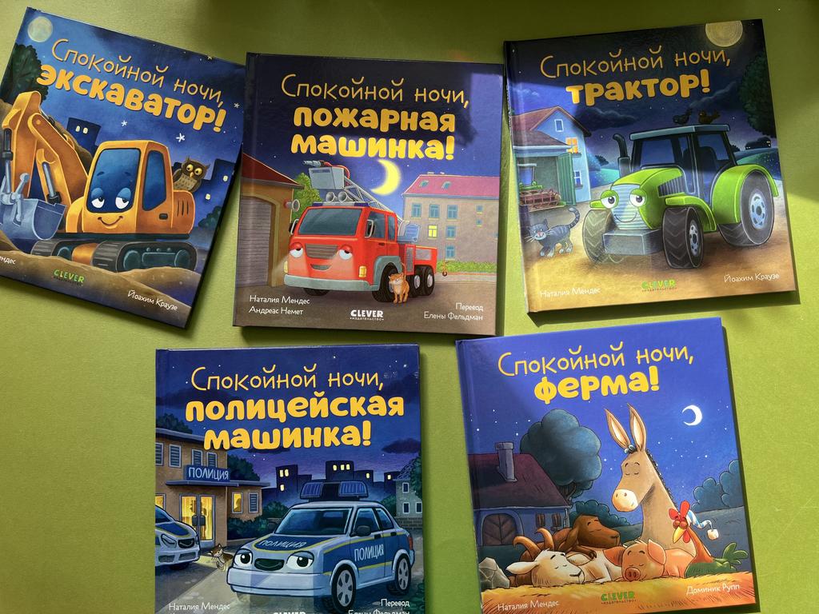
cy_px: 307
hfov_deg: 67.3
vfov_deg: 53.1
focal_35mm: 26
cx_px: 410
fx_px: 615
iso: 50
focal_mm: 5.7
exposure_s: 1/526
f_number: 1.5
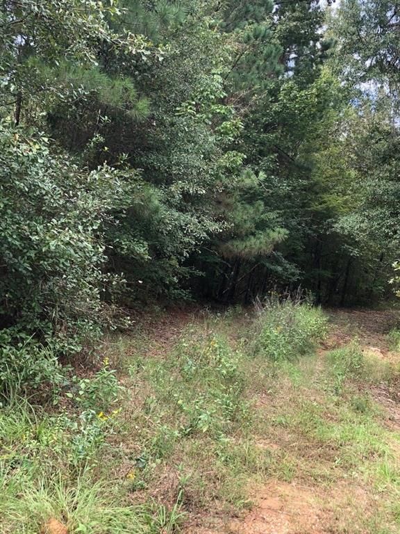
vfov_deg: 63.4
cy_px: 267
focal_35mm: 28
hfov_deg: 49.7
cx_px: 200
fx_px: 431
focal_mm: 3.99
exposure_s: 1/161
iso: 20
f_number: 1.8
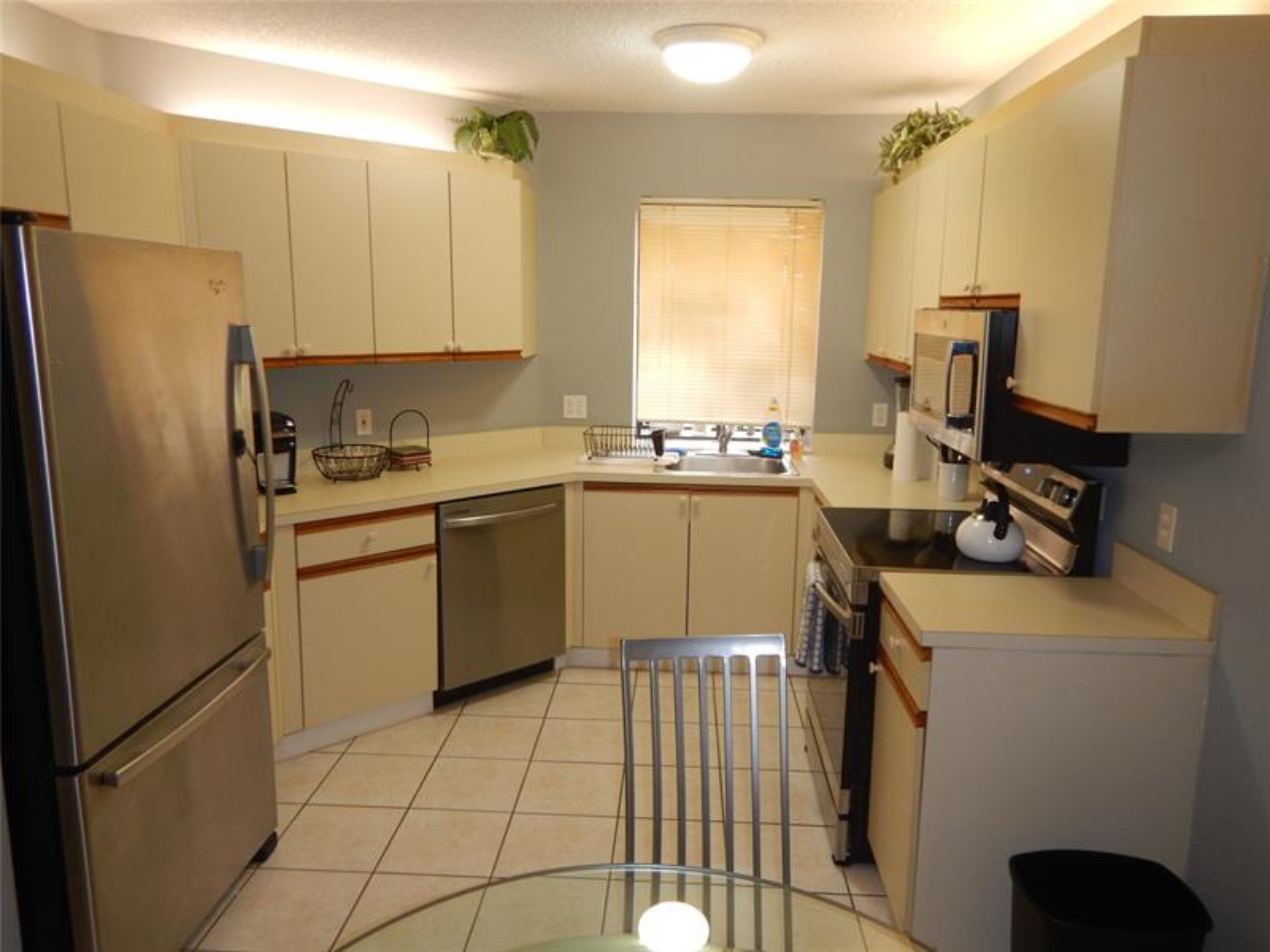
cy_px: 476
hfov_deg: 71.6
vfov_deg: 56.8
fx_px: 881
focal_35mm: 24
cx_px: 635
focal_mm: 4.3
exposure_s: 1/30
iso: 180
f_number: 2.8
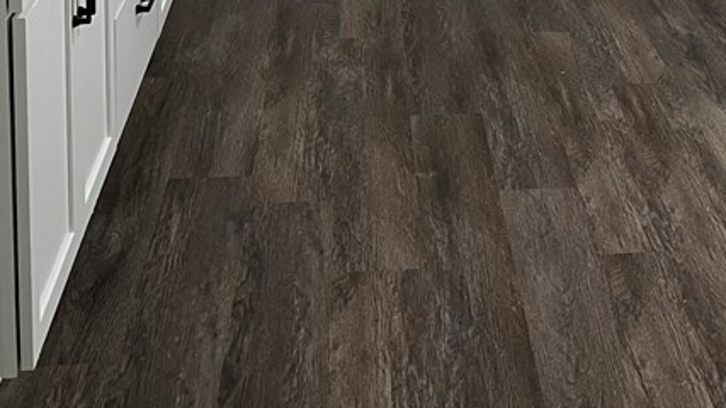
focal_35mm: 68
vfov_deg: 16.0
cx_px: 597
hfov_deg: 30.2
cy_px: -235
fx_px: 1309
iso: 80
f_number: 1.5
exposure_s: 1/60
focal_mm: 5.7
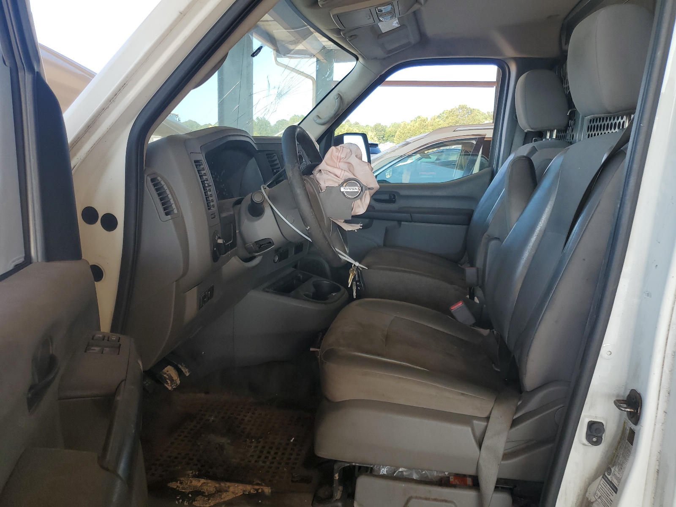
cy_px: 254
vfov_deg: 53.1
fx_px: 508
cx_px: 338
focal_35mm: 26
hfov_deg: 67.3
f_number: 1.5
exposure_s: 1/417
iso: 50
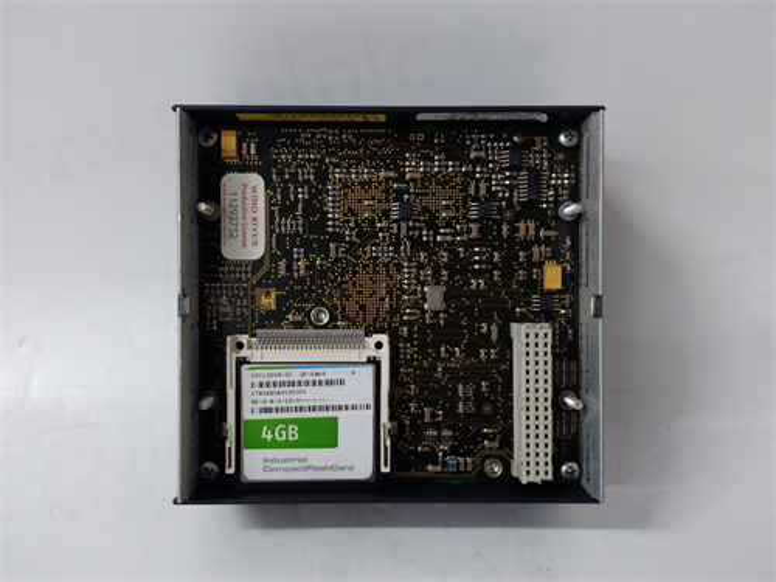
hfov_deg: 65.3
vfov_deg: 51.4
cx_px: 388
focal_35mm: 27
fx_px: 605
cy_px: 291
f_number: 2
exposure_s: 1/33
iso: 458
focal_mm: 3.79
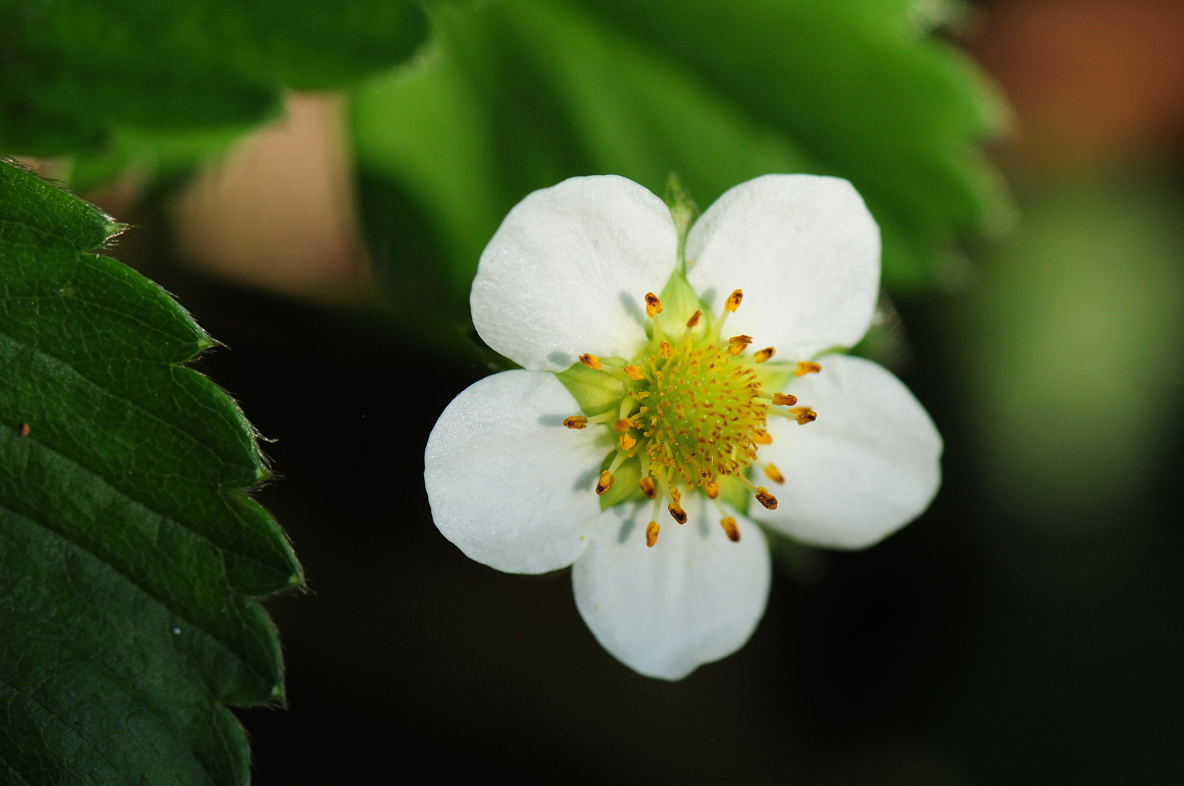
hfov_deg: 13.1
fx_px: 5174
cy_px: 393
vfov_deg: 8.7
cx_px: 592
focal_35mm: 158
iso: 500
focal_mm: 105
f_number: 8
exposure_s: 1/800
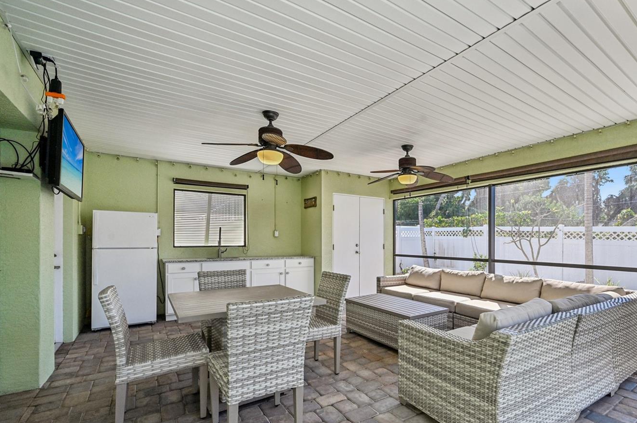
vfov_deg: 70.0
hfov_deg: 93.0
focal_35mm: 17
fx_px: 300
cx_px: 355
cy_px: 236
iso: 400
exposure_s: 1/320
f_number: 8
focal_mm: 14
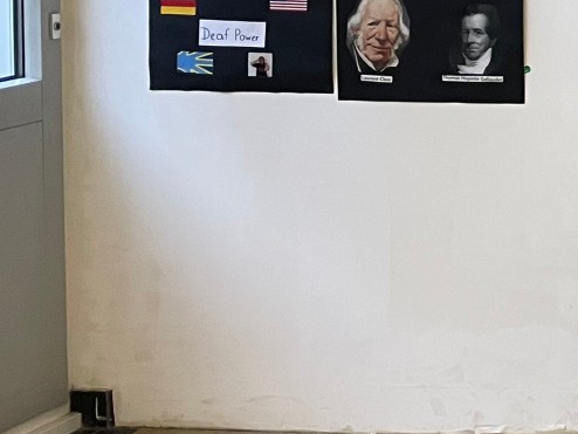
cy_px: -91
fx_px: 1687
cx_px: 1105
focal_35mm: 101
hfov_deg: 15.9
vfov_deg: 14.2
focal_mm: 4.2
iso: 160
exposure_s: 1/50
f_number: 1.6
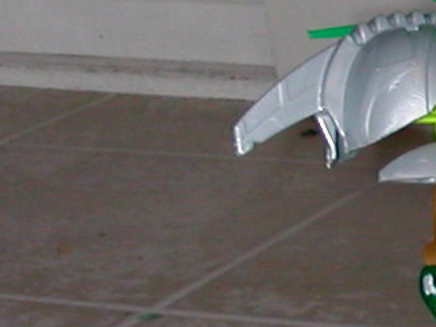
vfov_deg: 8.3
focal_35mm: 179
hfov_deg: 10.6
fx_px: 2254
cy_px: 264
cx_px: 677
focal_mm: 5.6
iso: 100
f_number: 4.5
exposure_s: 1/59.9
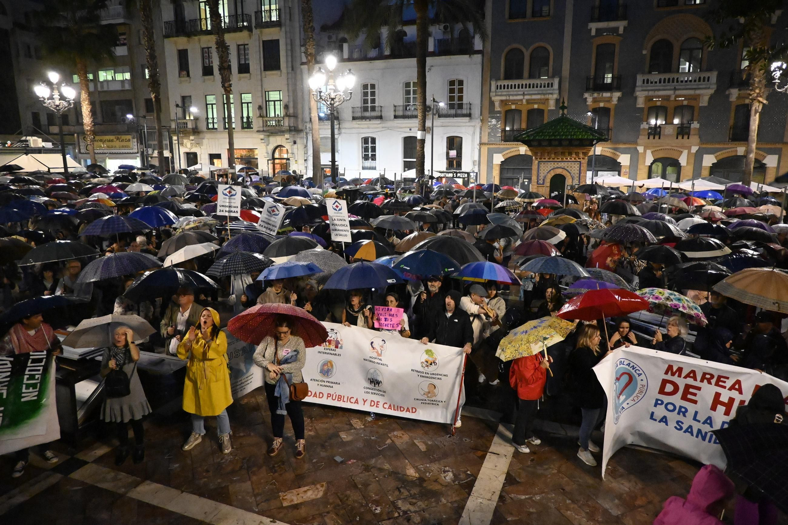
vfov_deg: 53.1
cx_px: 394
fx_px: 525
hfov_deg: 73.8
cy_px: 262
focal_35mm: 24
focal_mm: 16
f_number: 3.5
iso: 12800
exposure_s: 1/200
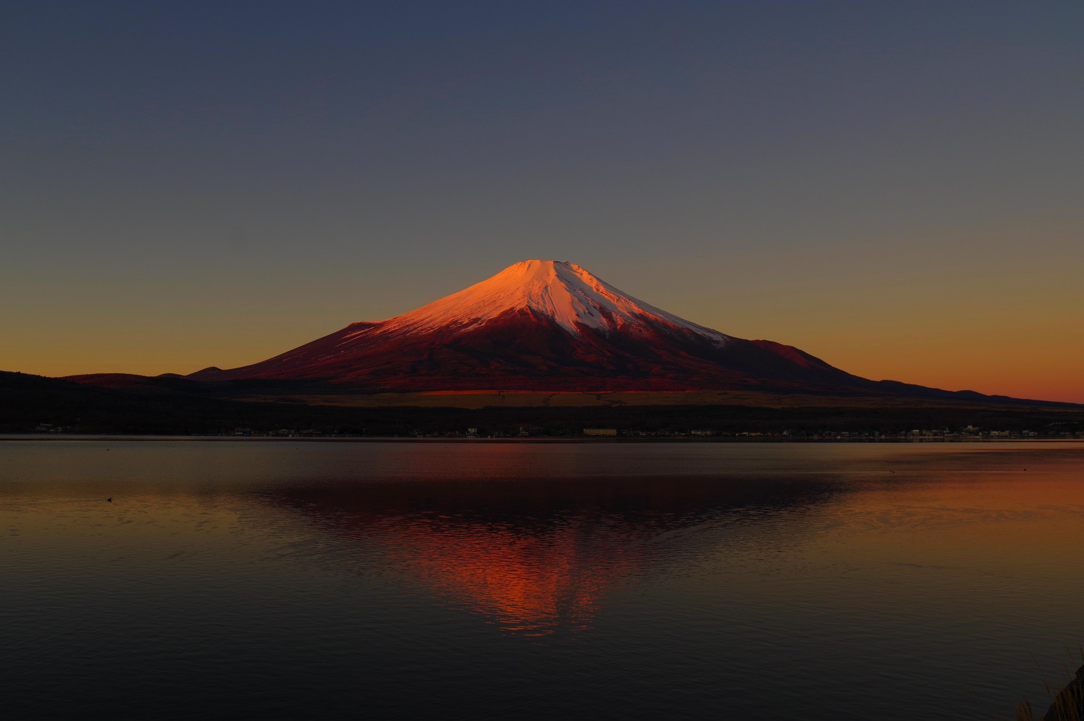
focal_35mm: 32
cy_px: 360
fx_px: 948
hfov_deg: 59.5
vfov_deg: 41.6
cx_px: 542
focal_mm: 21
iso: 100
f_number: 5.6
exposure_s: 1/100
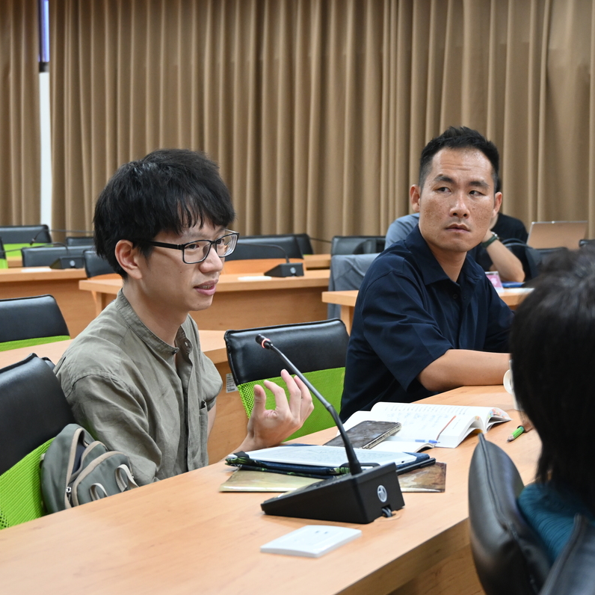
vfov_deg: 23.7
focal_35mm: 73
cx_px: 321
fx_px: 1420
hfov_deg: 23.7
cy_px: 298
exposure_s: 1/125
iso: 1800
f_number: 4.5
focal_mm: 38
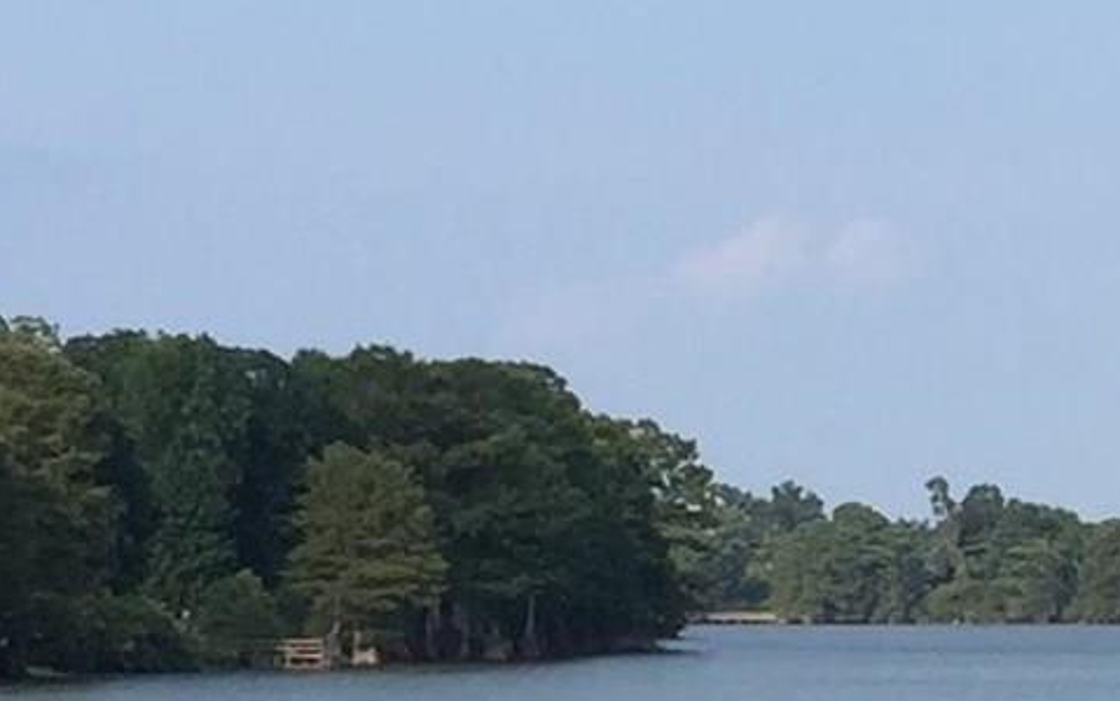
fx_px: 6017
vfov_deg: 6.7
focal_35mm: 197
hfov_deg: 10.0
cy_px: 502
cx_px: 2144
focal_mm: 4.15
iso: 32
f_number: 2.2
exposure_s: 1/1582
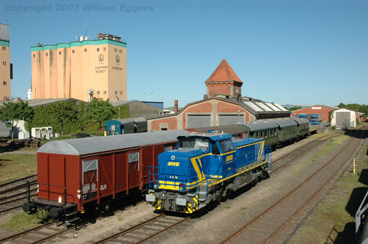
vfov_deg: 35.4
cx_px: 184
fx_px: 383
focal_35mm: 38
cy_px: 122
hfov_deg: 51.3
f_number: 10
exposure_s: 1/400
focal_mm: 25
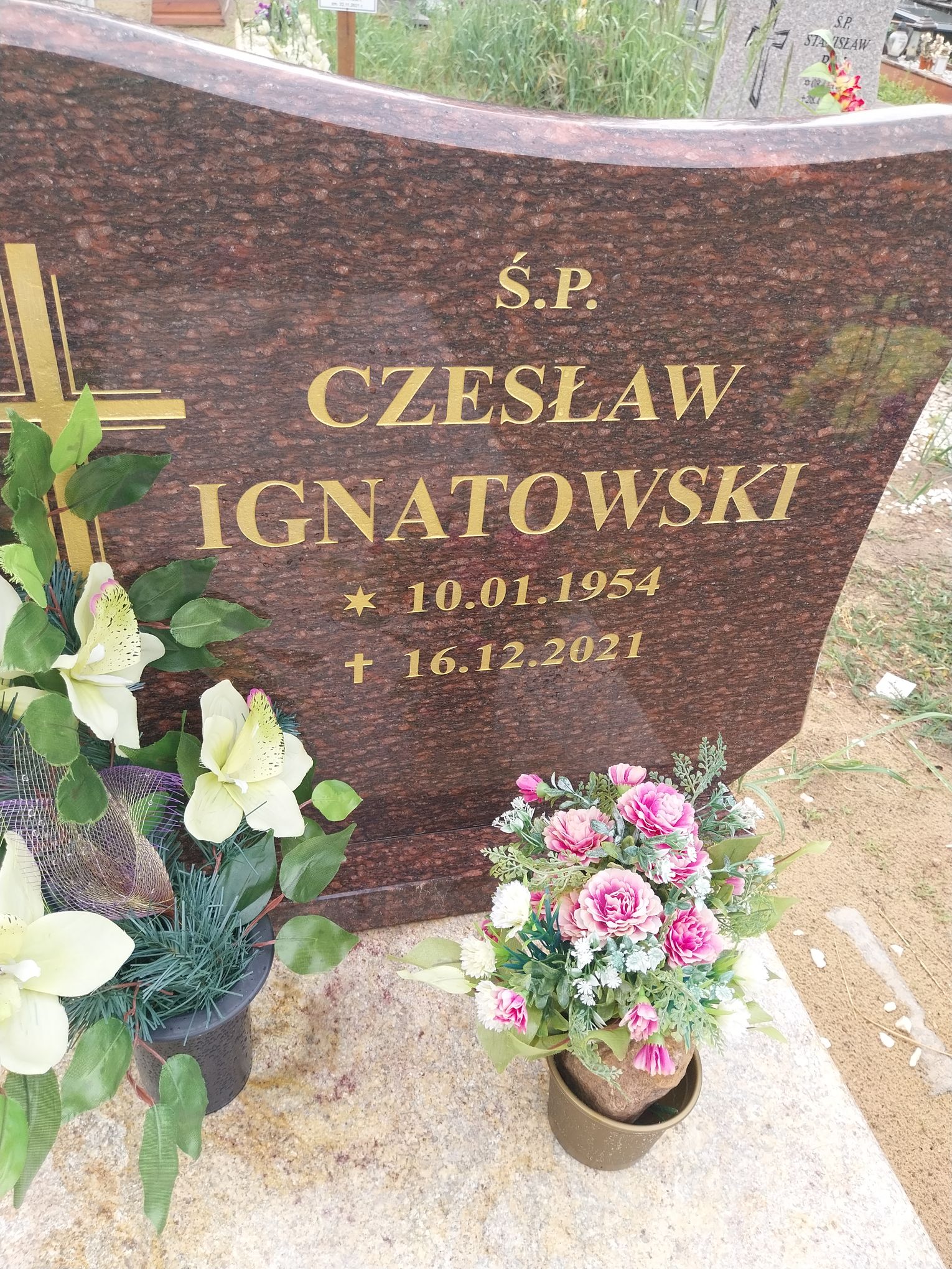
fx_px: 953
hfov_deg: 53.1
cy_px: 634
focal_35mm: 26
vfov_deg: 67.3
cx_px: 476
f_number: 1.8
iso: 25
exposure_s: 1/160
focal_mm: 4
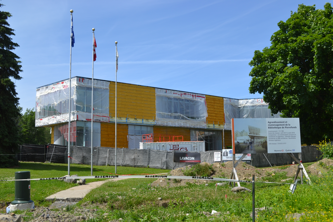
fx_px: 361
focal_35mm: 39
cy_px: 111
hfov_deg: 49.6
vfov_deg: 34.2
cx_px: 166
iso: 100
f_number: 8
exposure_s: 1/250
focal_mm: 26
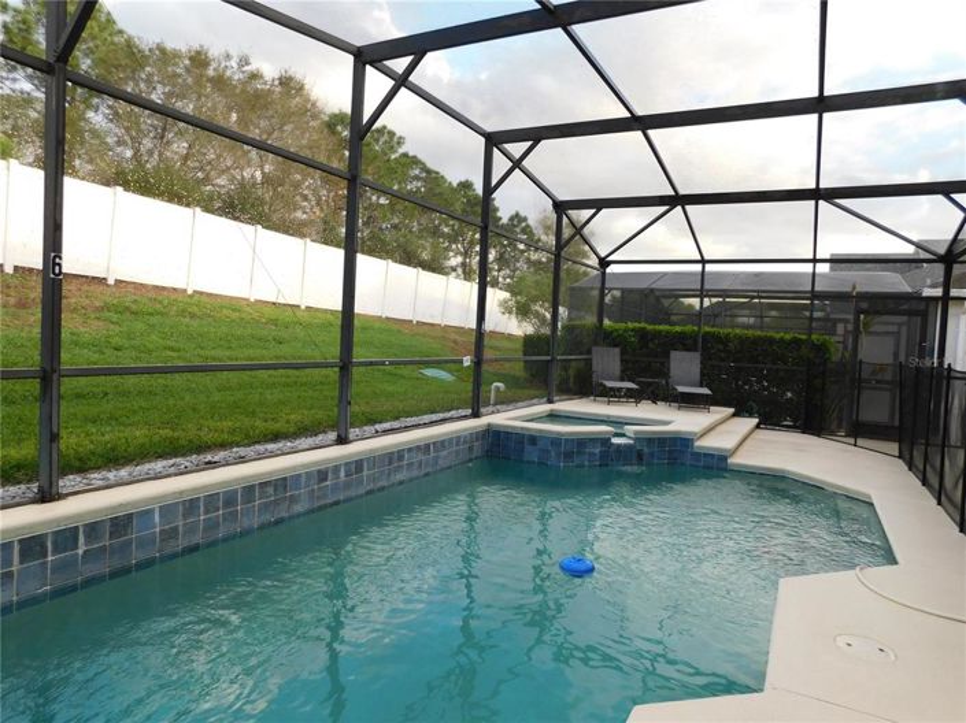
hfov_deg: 74.0
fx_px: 642
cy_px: 362
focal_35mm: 23
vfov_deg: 58.8
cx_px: 483
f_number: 3
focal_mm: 4
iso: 125
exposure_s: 1/125
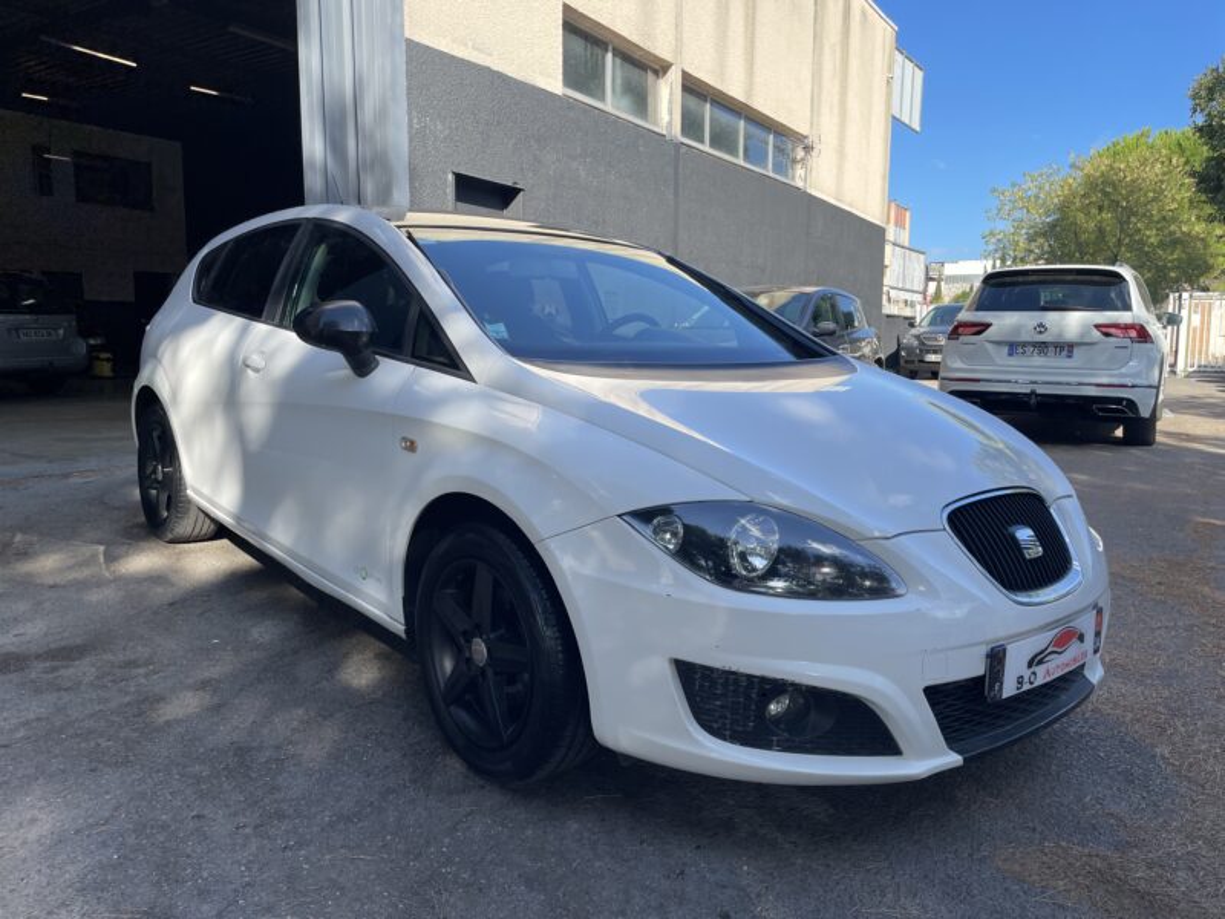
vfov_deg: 53.1
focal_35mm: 26
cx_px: 612
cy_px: 460
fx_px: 920
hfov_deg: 67.3
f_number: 1.6
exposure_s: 1/917
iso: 32
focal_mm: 4.2
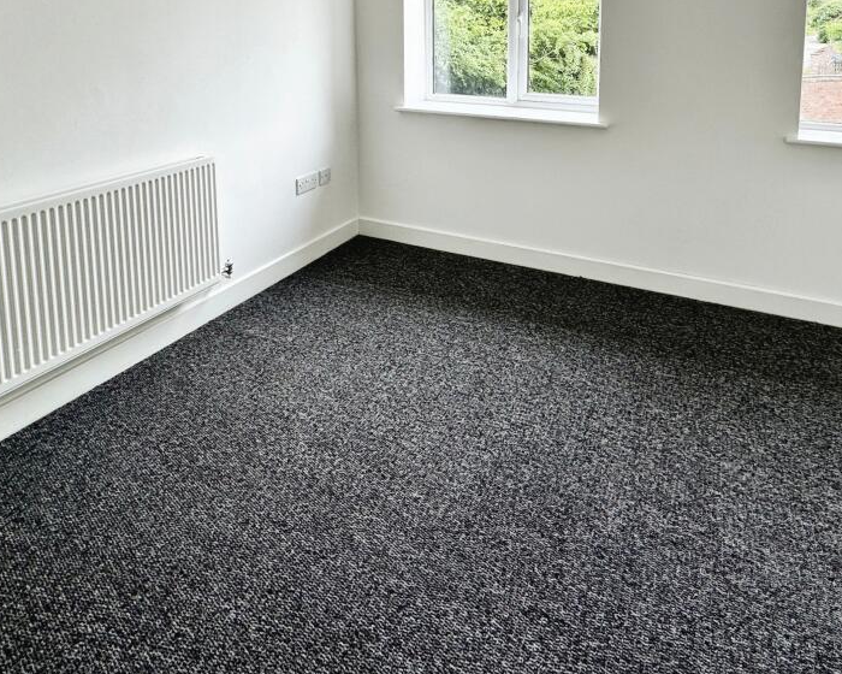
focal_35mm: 20
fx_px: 498
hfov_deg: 79.5
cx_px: 504
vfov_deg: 66.9
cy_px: 247
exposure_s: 1/99
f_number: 2.2
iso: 50
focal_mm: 2.22
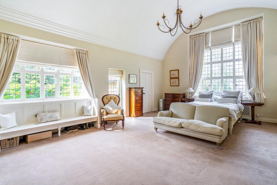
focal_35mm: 17
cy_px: 88
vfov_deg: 70.4
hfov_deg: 93.3
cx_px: 140
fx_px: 131
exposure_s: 1/5
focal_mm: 16
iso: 100
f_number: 10
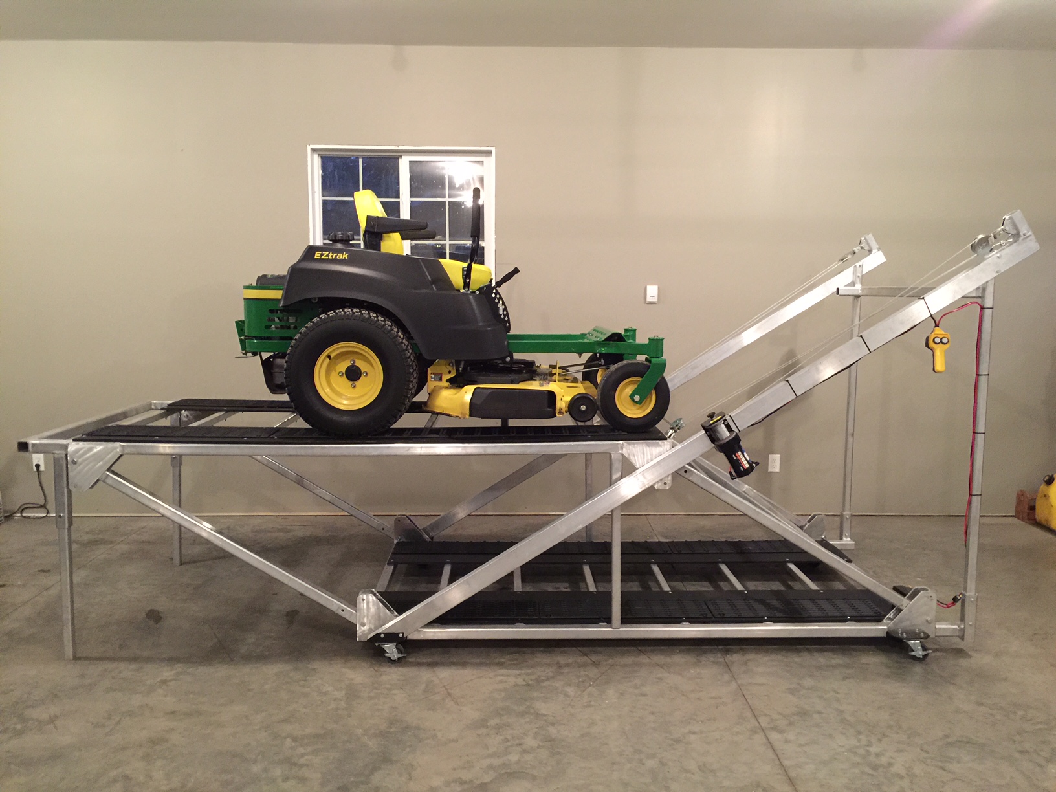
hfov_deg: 61.7
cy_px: 396
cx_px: 528
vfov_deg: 48.2
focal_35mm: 29
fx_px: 885
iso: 100
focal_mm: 4.15
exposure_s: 1/4
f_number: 2.2
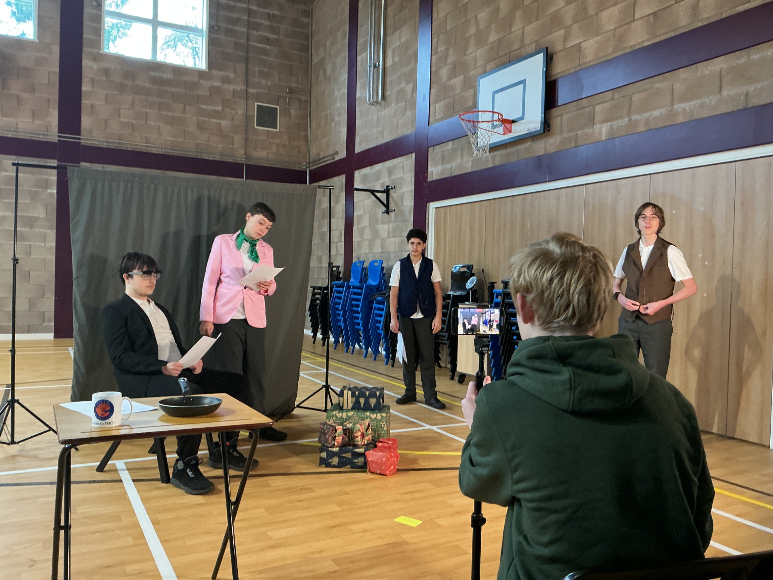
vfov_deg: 48.2
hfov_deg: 61.7
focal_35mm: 29
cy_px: 290
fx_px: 648
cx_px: 386
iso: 200
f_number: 1.8
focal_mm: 3
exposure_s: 1/33
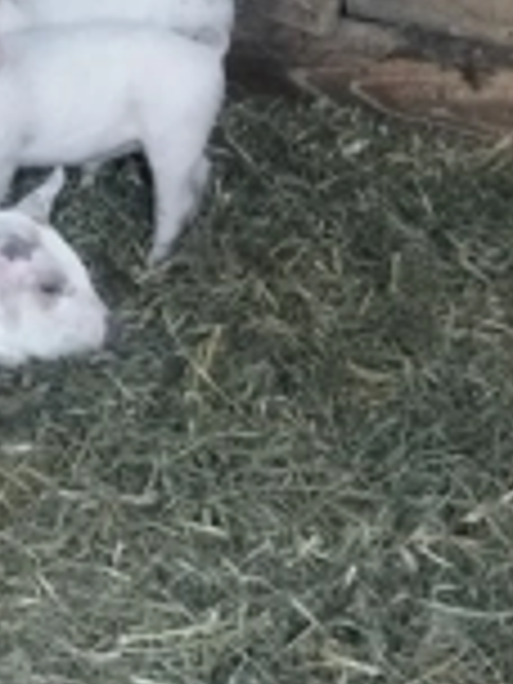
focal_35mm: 66
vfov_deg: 26.9
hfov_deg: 20.4
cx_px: -153
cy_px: -76
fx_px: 1304
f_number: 1.89
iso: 810
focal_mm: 5.95
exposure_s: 1/33.3
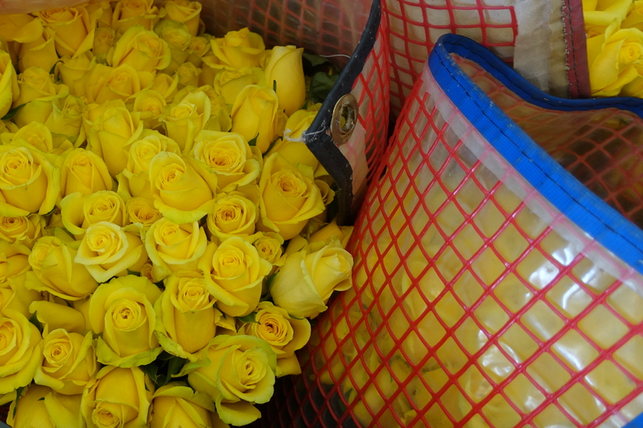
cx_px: 148
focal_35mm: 37
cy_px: 187
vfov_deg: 35.9
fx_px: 661
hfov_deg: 49.5
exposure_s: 1/30
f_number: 1.8
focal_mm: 8.8
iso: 250
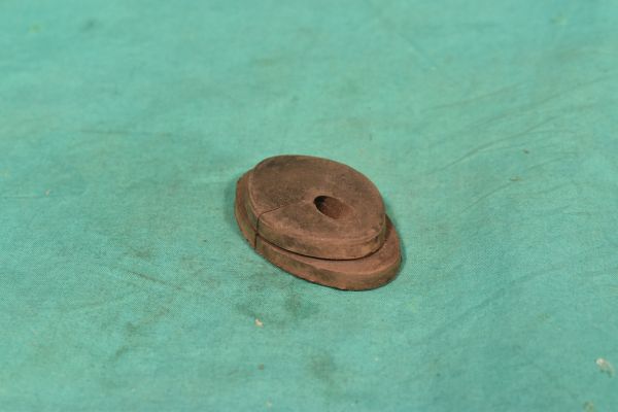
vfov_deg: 16.6
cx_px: 309
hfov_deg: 24.6
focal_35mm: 82
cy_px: 206
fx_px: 1416
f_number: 10
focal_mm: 55
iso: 1000
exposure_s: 1/100
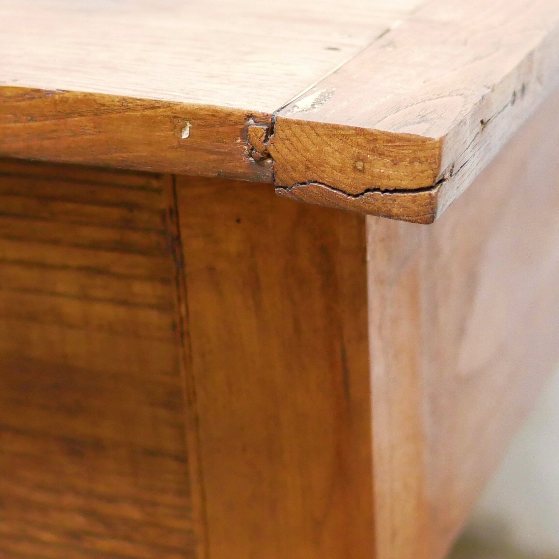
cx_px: 330
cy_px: 269
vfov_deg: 17.7
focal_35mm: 98
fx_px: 1790
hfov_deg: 17.7
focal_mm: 20
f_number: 1.7
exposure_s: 1/60
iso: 1600
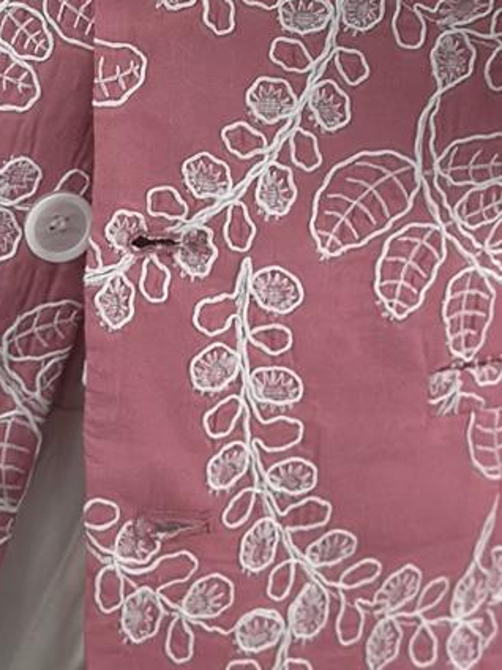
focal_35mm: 181
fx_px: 3500
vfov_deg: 10.6
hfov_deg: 8.1
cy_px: -291
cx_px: -148
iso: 80
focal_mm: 6.86
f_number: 1.78
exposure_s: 1/375
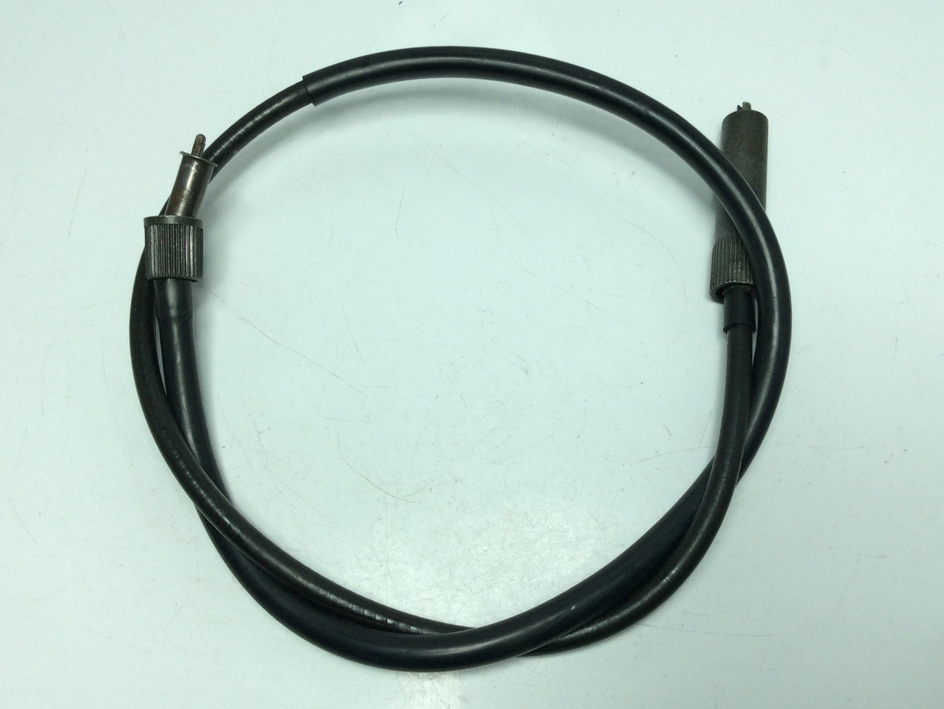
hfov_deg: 55.3
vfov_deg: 43.0
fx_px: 900
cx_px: 479
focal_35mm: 33
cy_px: 347
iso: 32
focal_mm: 3.3
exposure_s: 1/539
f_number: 2.4
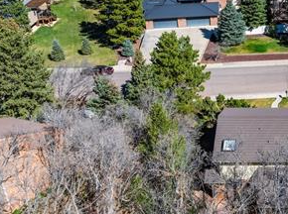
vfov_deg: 26.8
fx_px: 440
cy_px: 39
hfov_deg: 33.2
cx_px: 289
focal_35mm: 53
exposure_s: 1/2000
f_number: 2.8
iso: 120
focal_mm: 12.29
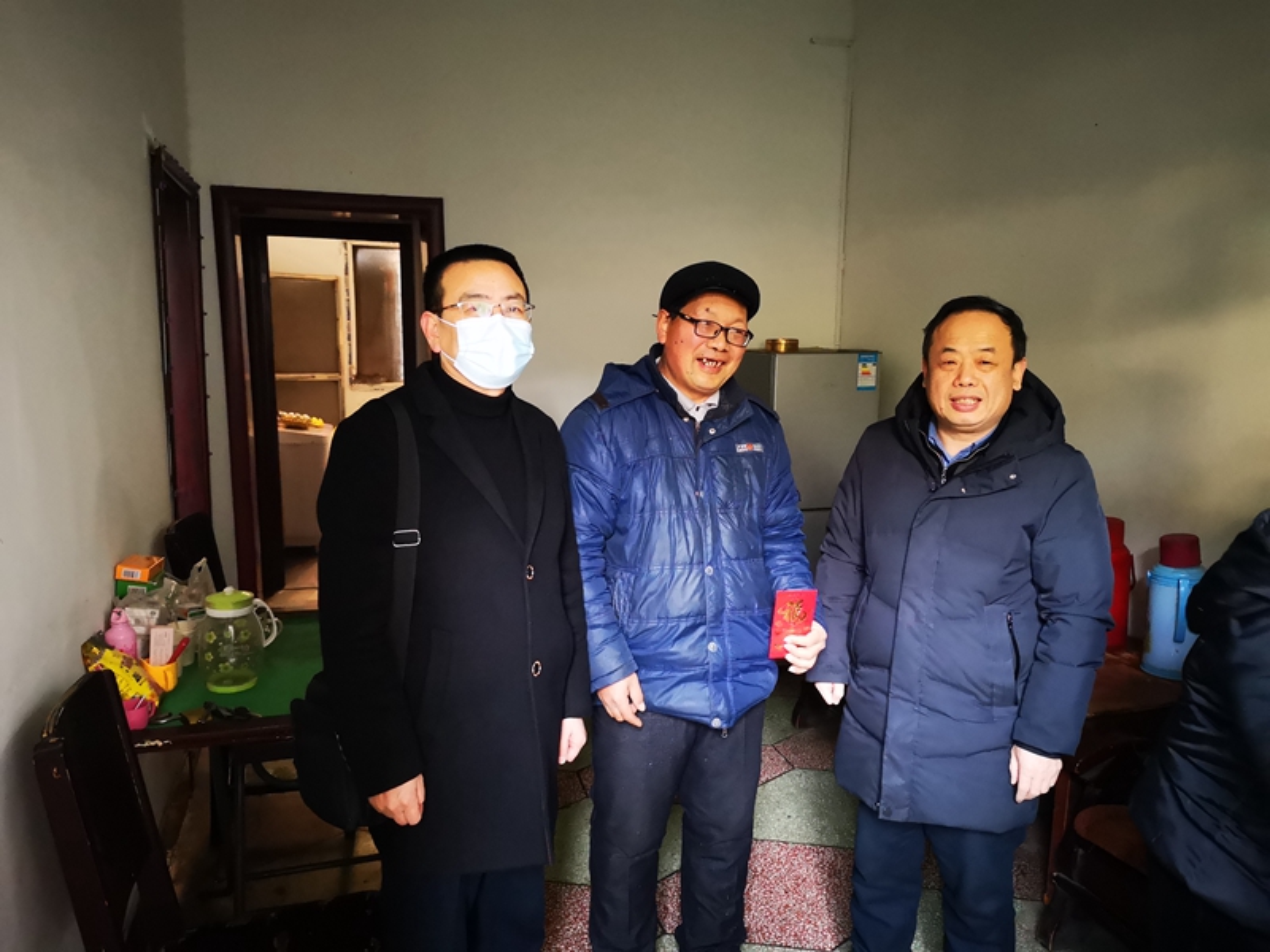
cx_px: 635
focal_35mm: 27
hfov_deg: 65.3
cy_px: 476
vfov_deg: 51.4
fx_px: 991
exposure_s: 1/33.3
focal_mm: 3.95
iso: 640
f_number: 1.8
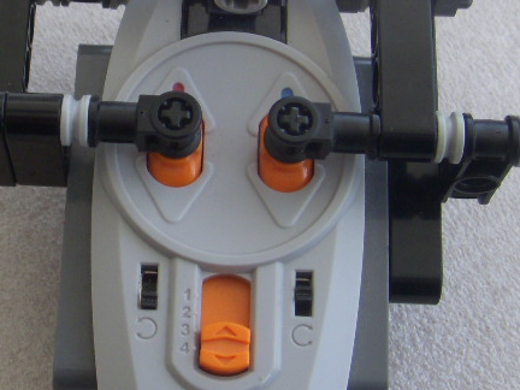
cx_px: 149
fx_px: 1352
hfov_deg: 21.6
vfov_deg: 16.4
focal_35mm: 90
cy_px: 146
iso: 100
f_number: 3.3
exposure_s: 1/80
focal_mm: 6.3
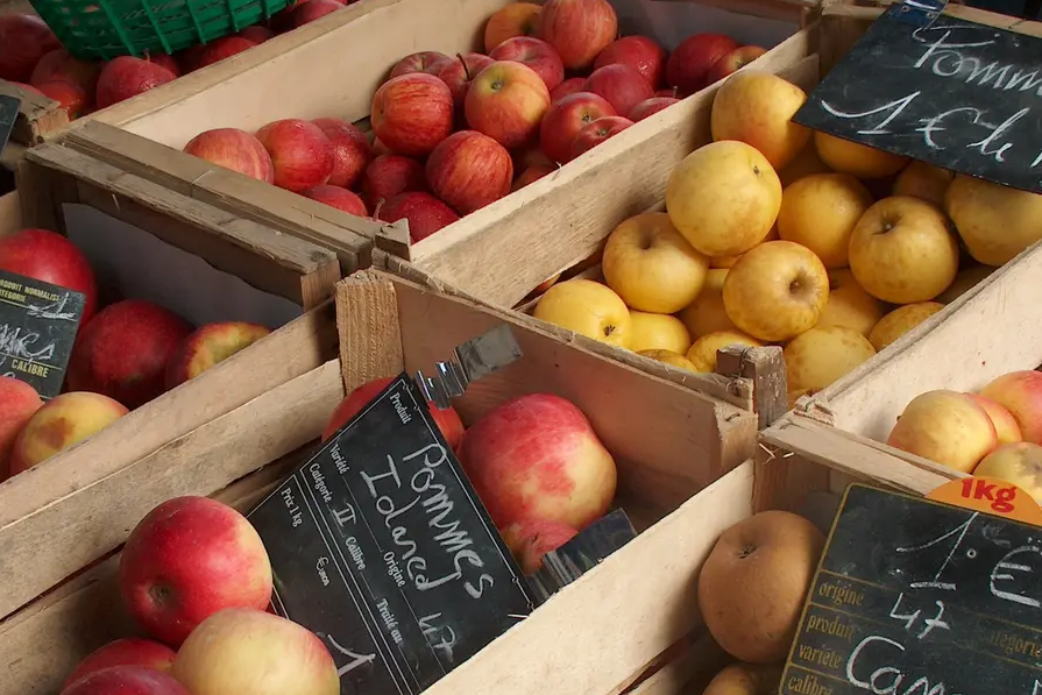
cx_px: 468
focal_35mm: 85
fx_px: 2461
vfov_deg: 16.0
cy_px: 462
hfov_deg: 23.9
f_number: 6.9
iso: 175
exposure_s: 1/96.1
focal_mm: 12.53
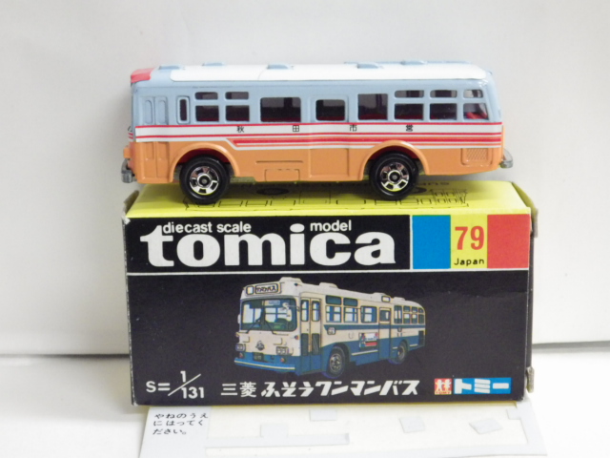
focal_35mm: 71
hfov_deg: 27.4
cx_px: 305
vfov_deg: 20.7
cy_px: 229
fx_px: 1251
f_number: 4.2
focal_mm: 12.8
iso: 800
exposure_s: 1/40
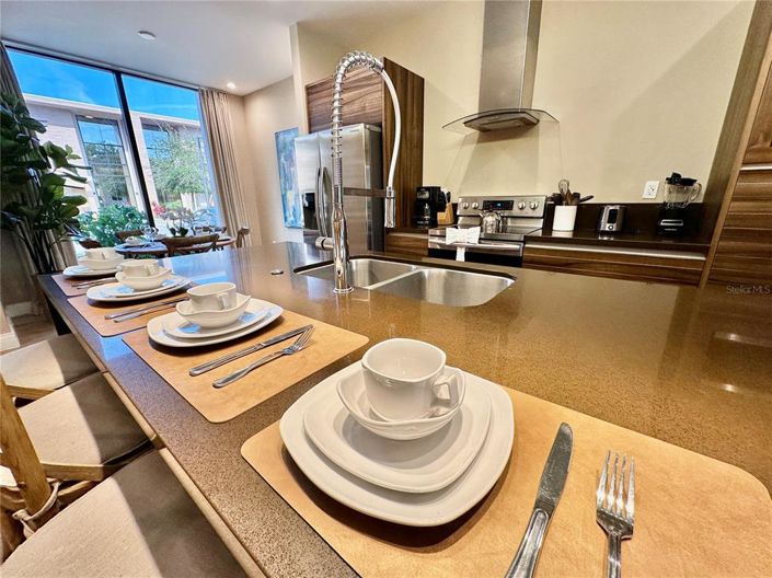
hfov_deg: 102.1
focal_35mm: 14
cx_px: 386
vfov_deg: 85.6
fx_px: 312
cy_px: 289
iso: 80
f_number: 2.2
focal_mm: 2.22
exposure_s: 1/120
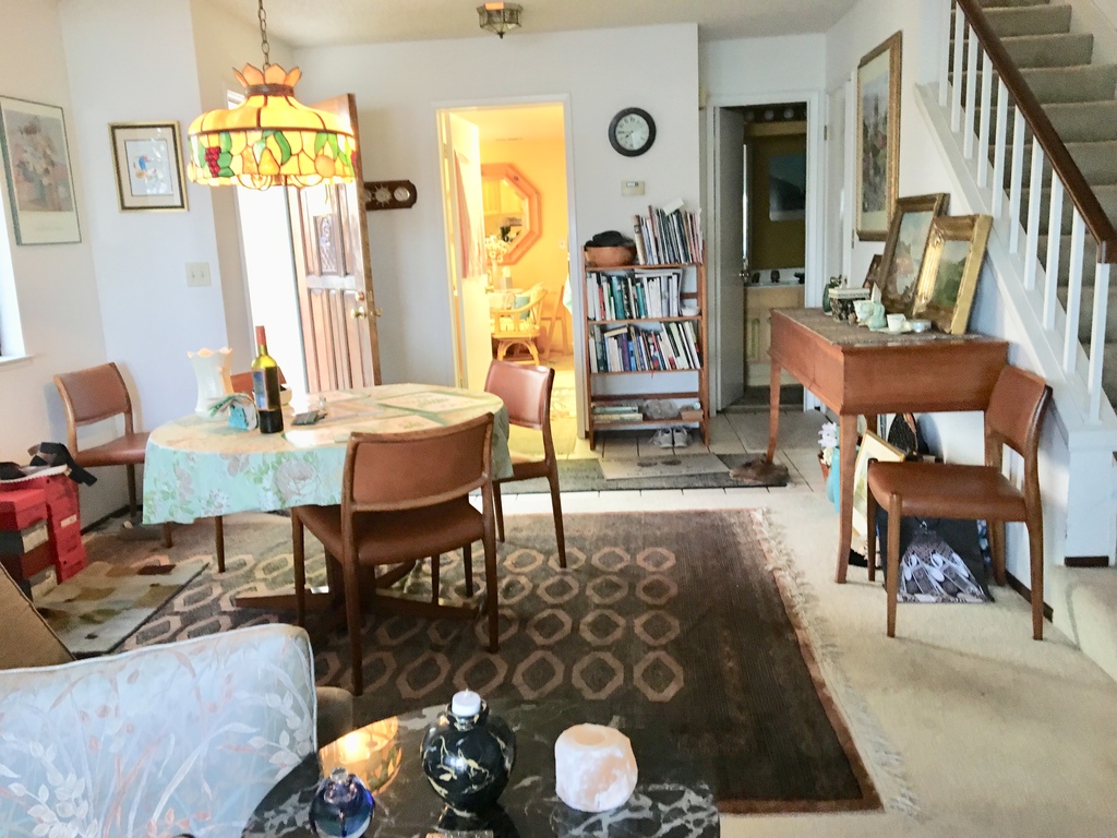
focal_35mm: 29
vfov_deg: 48.2
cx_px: 558
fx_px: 936
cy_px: 419
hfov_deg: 61.7
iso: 160
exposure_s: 1/30
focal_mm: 4.15
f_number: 2.2
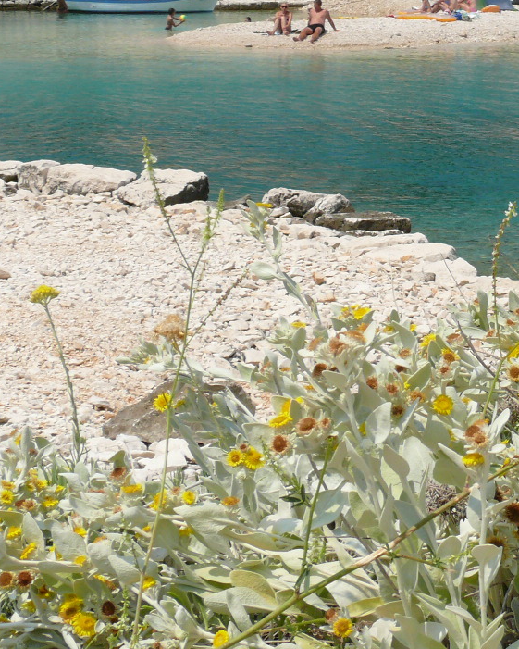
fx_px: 1497
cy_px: 153
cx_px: 728
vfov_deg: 24.1
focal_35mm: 78
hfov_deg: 18.0
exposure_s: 1/320
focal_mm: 7.4
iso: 100
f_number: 5.6
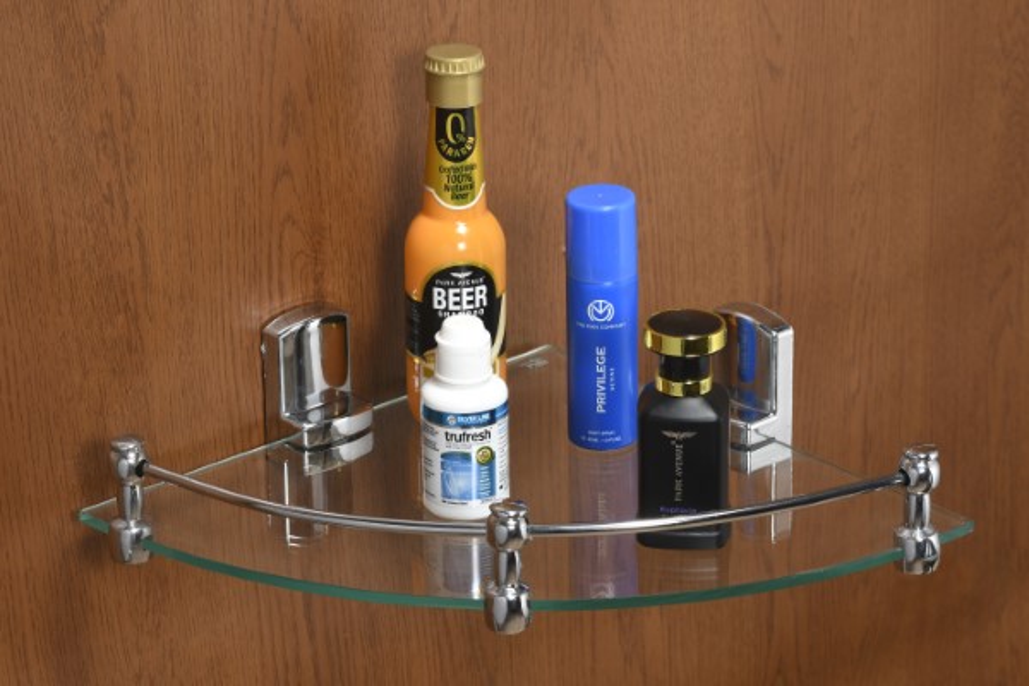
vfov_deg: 10.8
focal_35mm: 127
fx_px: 3630
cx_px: 514
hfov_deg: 16.1
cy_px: 343
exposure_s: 1/30
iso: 80
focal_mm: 85
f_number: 11
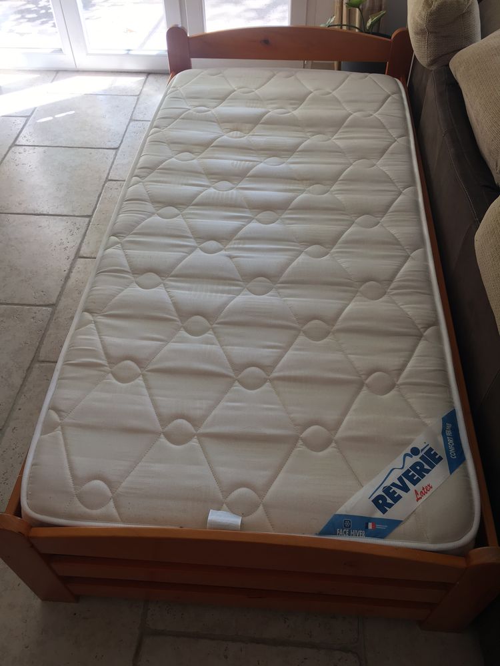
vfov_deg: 61.7
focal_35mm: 29
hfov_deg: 48.2
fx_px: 559
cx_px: 250
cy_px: 333
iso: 25
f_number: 2.2
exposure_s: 1/50
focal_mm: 4.15
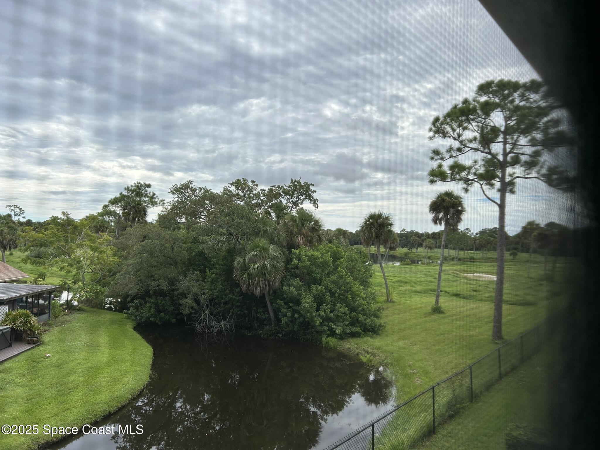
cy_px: 225
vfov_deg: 53.1
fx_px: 451
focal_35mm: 26
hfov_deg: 67.3
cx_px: 300
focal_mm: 5.7
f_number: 1.5
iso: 50
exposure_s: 1/3077
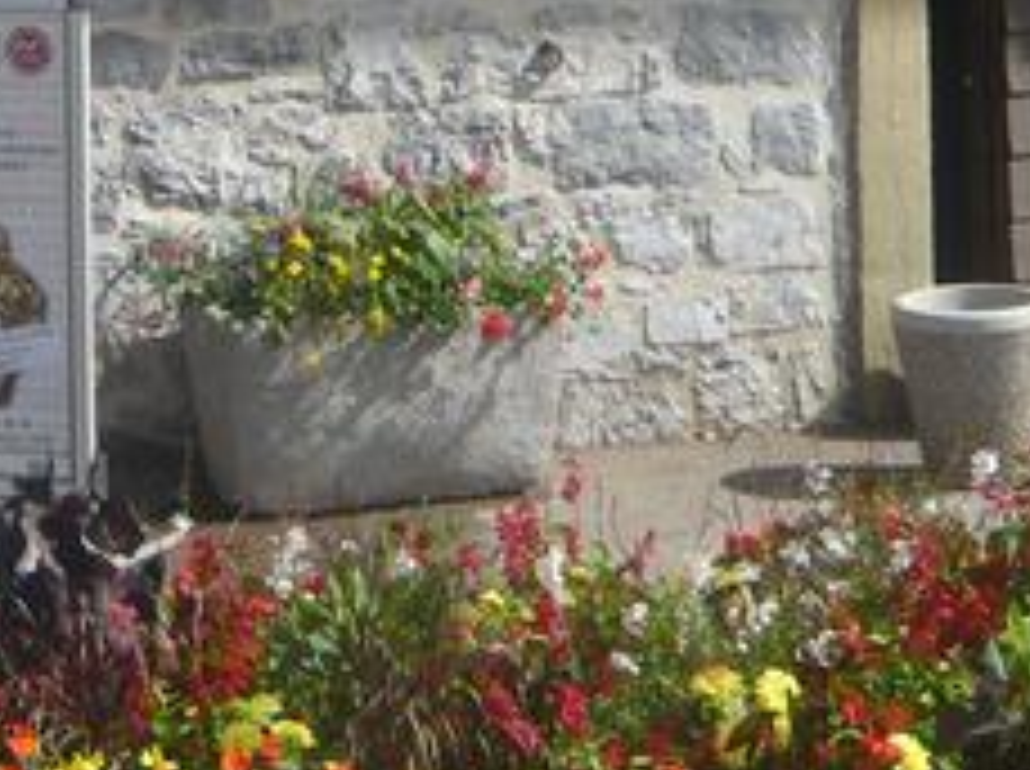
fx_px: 2911
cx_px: 108
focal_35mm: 98
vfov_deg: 14.5
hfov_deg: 19.7
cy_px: -171
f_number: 8
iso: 100
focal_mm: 4.6
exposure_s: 1/125
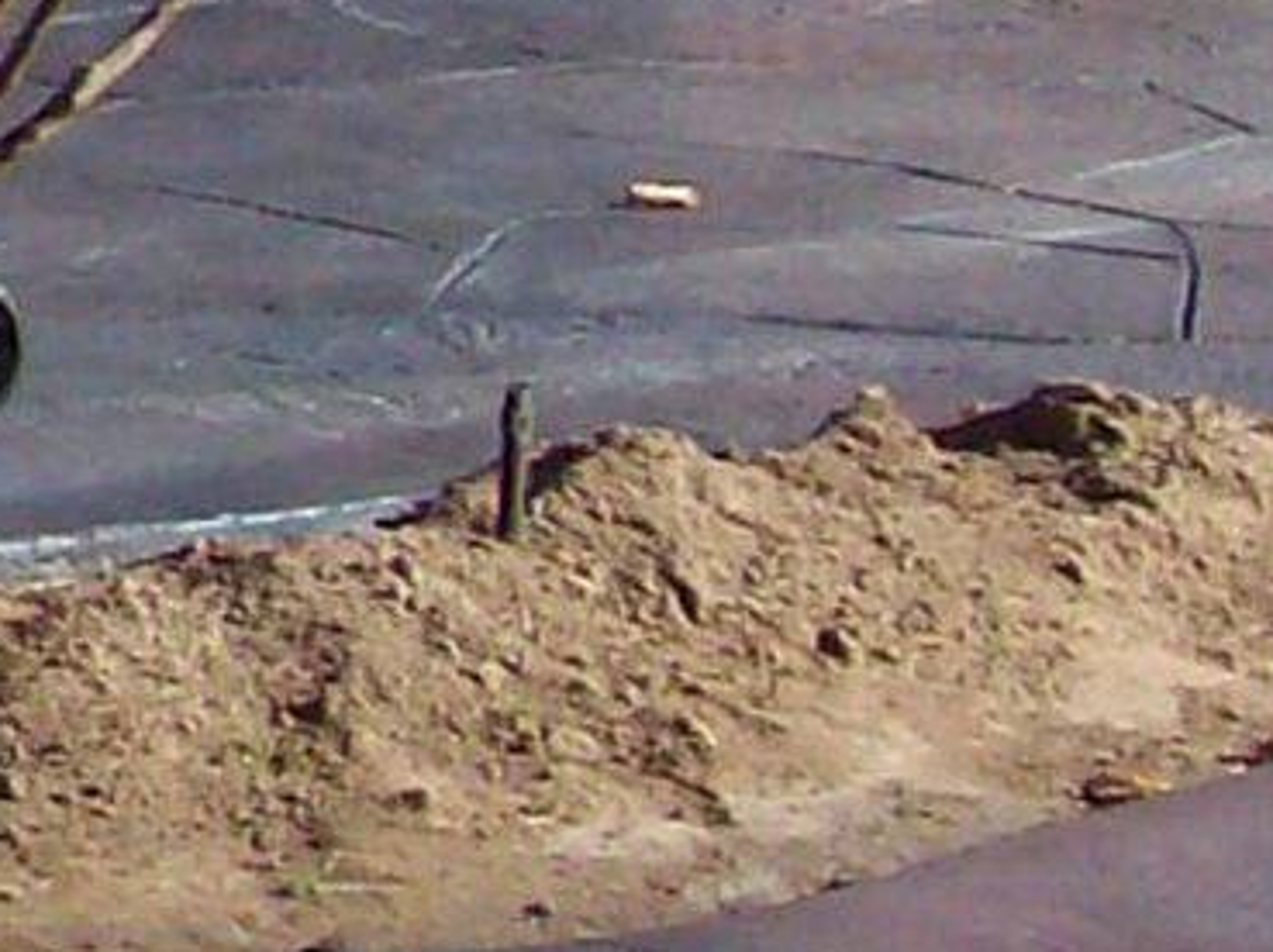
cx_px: -2505
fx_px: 9185
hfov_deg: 7.1
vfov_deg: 5.8
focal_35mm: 250
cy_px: -1131
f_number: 4.8
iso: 80
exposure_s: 1/517
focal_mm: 6
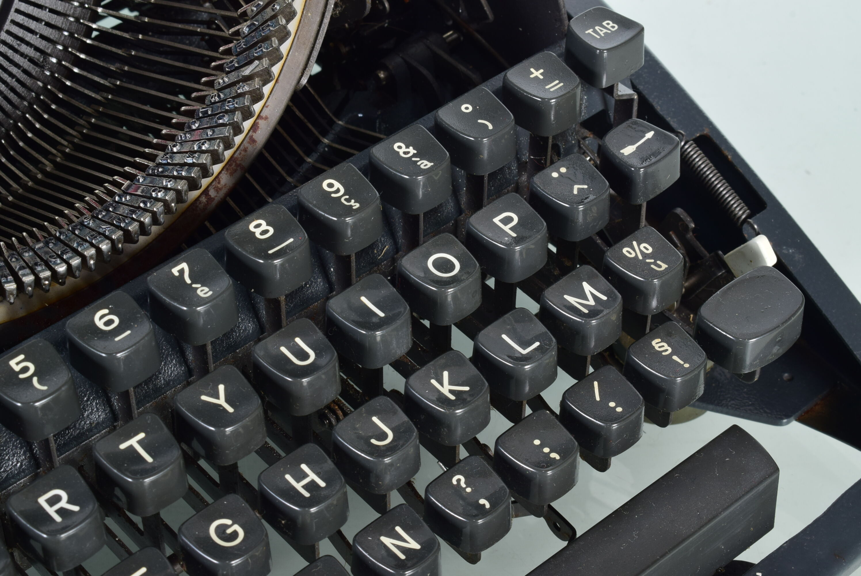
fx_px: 1975
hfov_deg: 24.6
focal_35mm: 82
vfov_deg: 16.6
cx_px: 430
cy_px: 288
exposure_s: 1/160
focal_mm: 55
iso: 200
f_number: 16
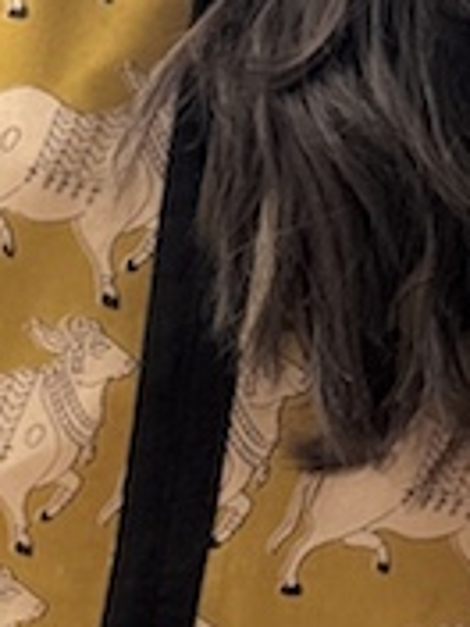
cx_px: -230
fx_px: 4924
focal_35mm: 272
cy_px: 620
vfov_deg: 7.3
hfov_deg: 5.4
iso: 64
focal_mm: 6.76
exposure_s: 1/464
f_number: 1.78
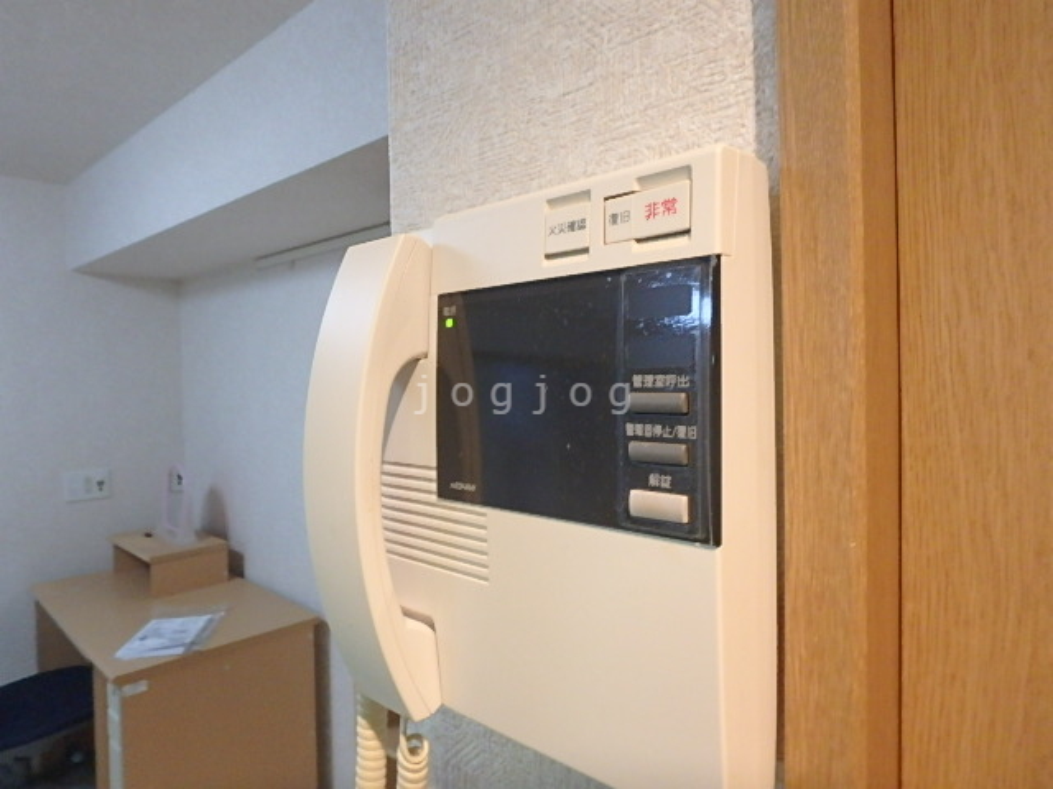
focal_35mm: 21
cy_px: 394
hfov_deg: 79.0
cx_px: 526
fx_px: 639
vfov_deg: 63.4
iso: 640
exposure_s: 1/30
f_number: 3.5
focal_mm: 3.7
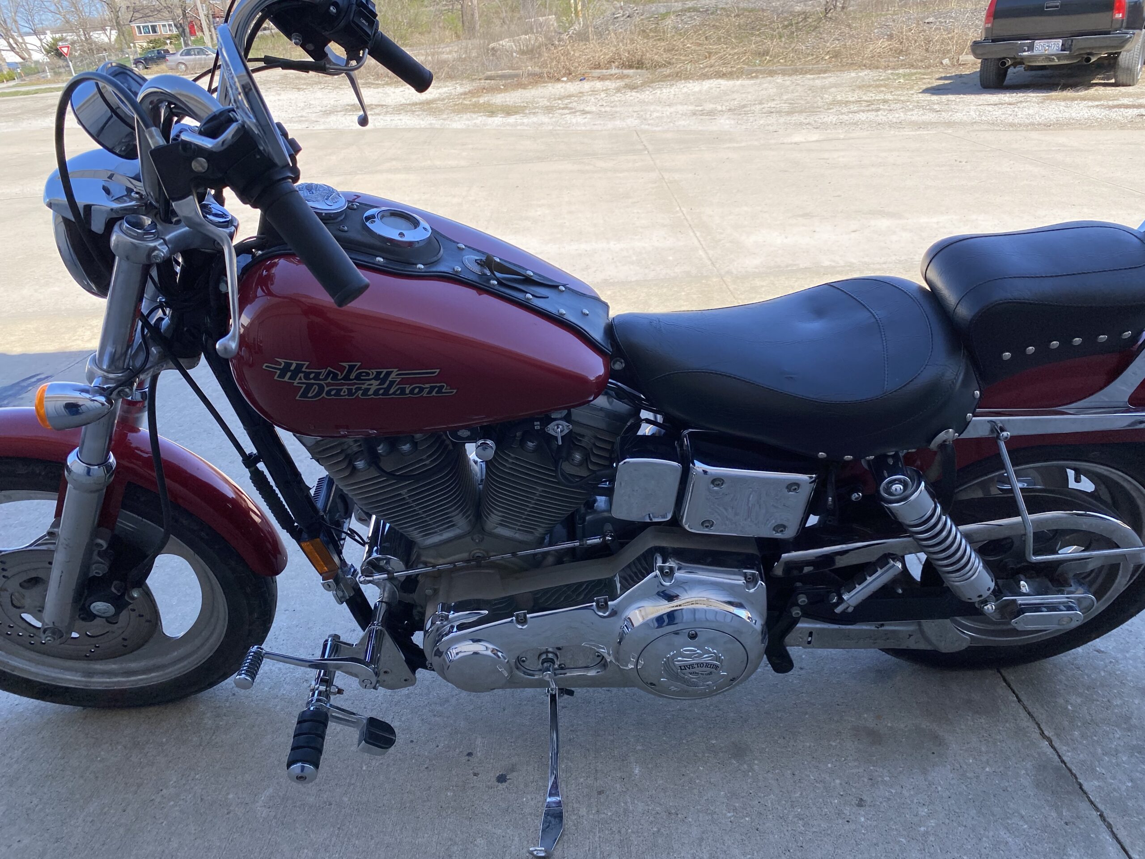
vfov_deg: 53.1
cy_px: 430
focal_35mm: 26
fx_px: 860
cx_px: 572
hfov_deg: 67.3
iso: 32
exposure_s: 1/1362
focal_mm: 4.25
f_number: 1.8
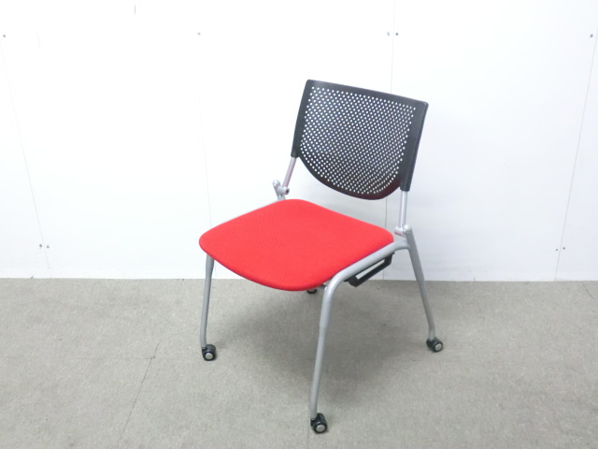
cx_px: 299
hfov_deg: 49.0
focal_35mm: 38
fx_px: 656
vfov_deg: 37.7
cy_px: 224
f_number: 3.9
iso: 800
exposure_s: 1/25
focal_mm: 6.9
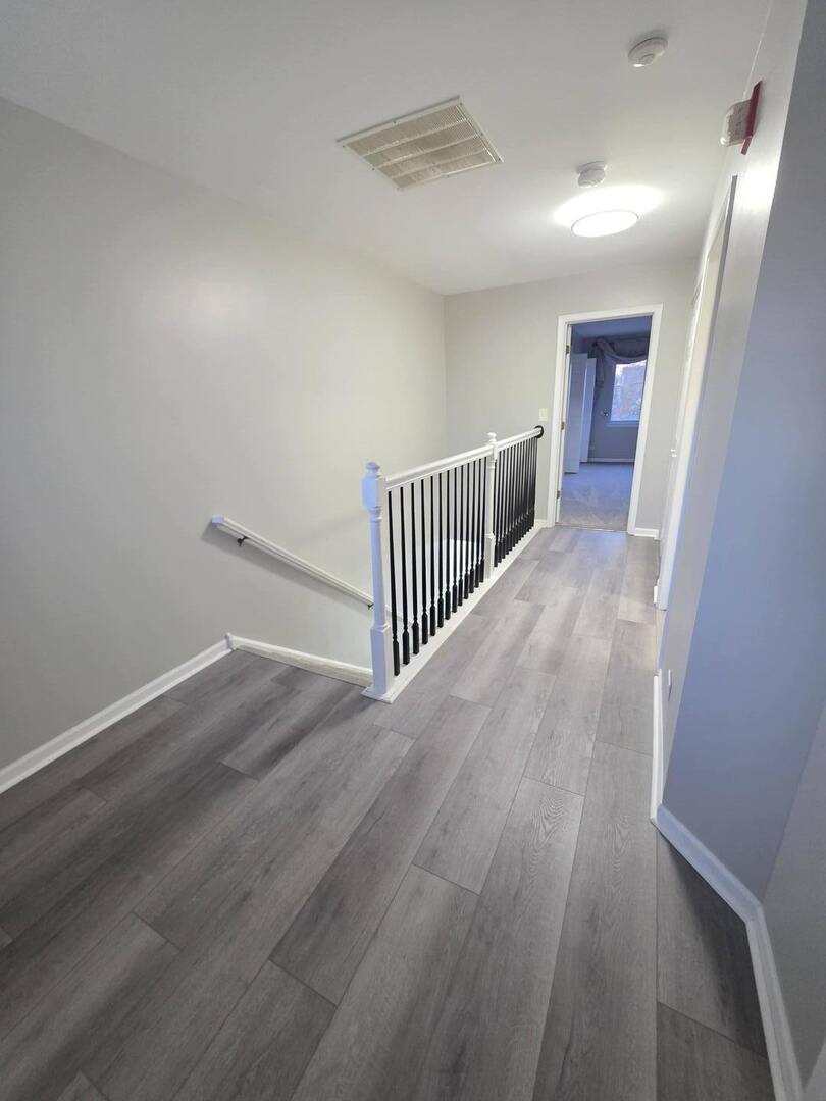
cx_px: 413
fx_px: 414
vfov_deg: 106.2
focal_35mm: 13
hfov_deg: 89.9
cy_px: 550
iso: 500
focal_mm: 2.2
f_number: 1.9
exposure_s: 1/60
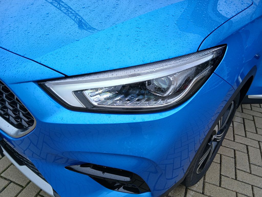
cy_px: 98
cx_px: 131
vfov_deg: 53.1
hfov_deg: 67.3
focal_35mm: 26
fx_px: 197
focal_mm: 3.98
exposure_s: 1/170
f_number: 1.8
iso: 20
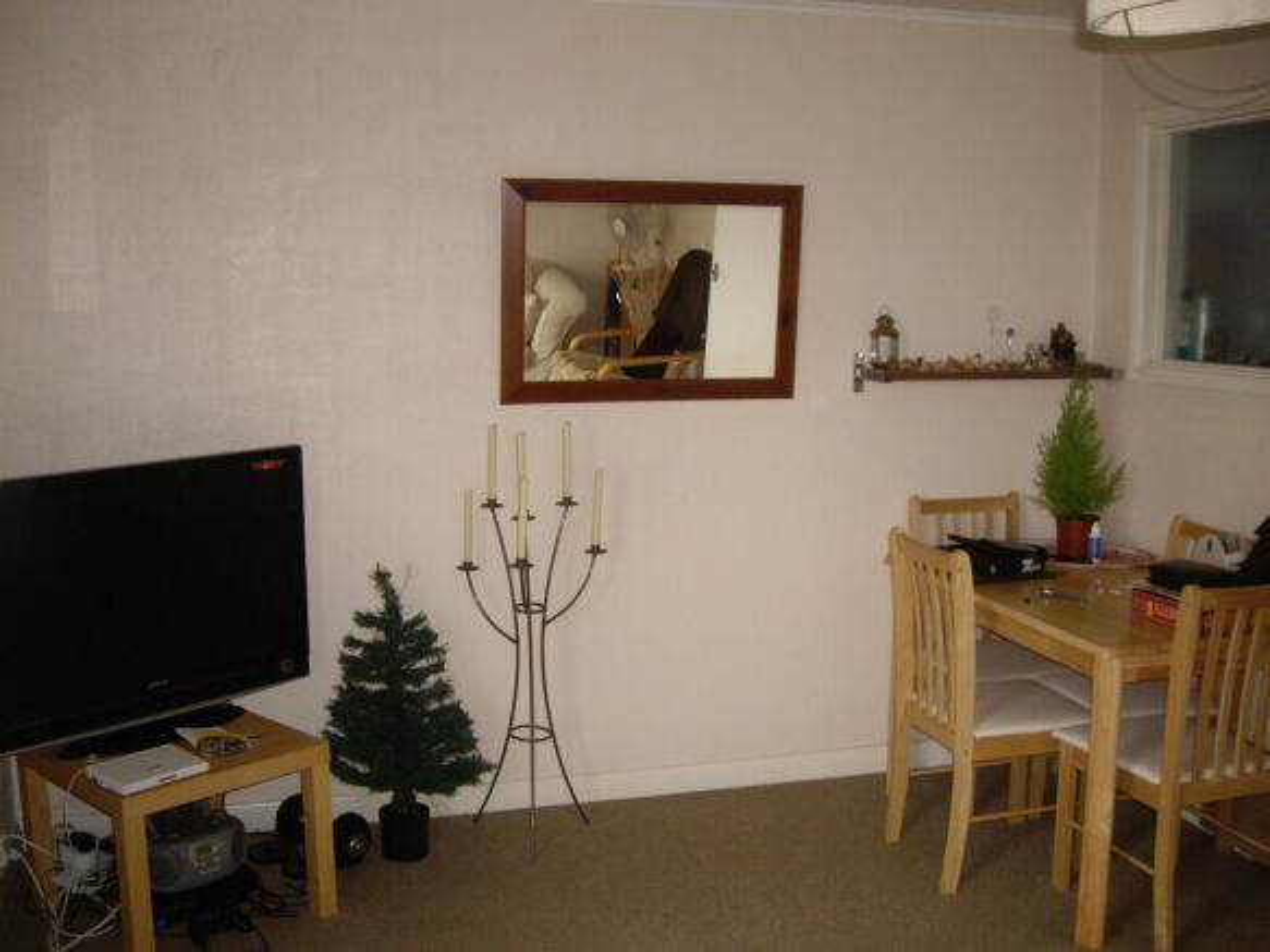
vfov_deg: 37.7
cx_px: 635
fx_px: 1394
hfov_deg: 49.0
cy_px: 476
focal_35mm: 38
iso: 200
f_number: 2.7
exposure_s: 1/40
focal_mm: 6.2
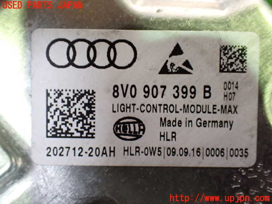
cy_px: 102
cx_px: 136
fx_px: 299
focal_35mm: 38
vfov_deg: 37.7
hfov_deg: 49.0
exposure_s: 1/50
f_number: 2.7
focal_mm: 6.83
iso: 800
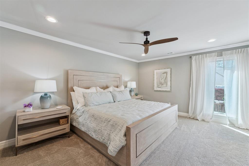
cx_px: 124
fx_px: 104
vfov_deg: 77.3
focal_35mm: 15
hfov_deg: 100.4
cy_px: 83
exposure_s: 1/60
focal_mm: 10
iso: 200
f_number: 7.1
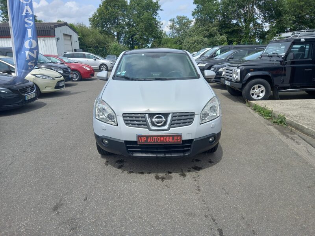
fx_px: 227
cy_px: 118
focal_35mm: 25
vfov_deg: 54.9
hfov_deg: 69.4
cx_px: 158
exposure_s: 1/697
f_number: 2
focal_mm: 4.6
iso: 25
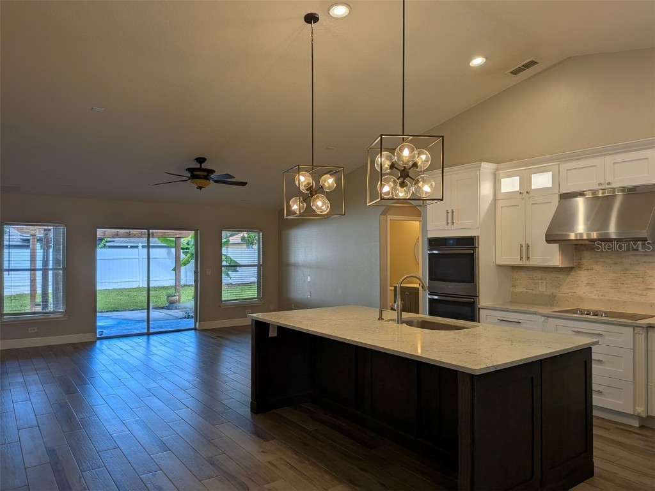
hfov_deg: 71.6
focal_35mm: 24
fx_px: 454
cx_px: 328
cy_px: 246
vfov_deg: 56.8
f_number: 1.7
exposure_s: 1/912
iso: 28
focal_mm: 4.53
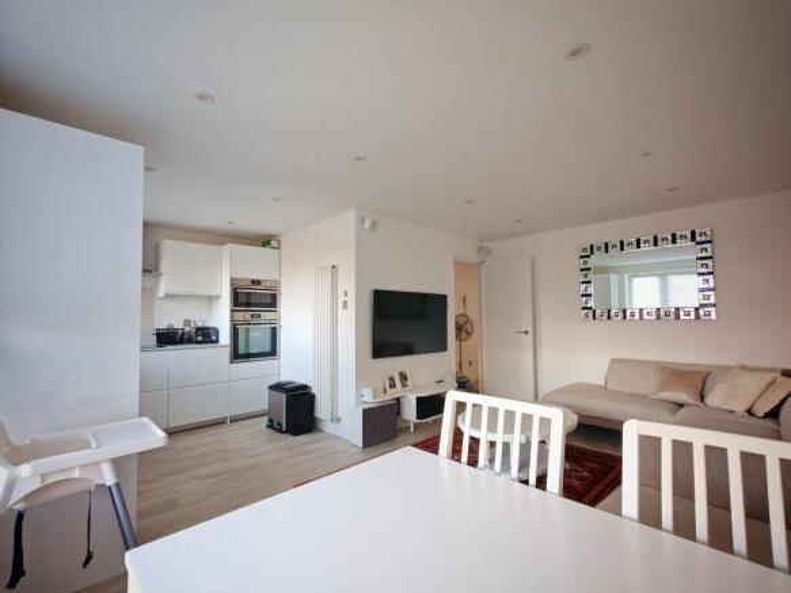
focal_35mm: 16
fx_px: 366
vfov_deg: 78.1
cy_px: 296
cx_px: 396
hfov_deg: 94.5
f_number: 2.2
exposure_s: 1/50
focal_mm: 1.96
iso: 320
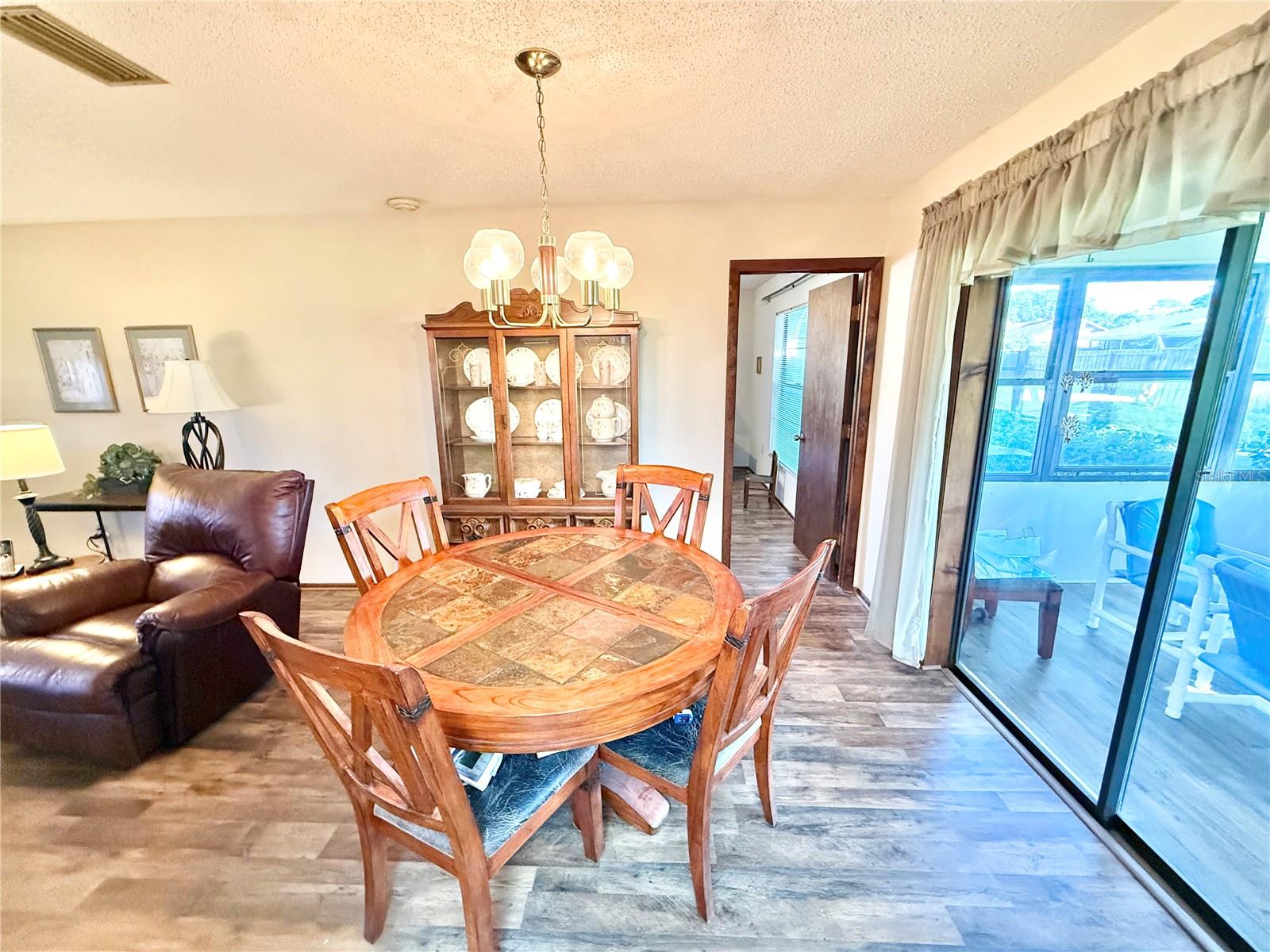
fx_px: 514
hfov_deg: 102.1
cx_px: 635
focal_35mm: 14
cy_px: 476
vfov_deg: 85.7
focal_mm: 2.22
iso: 800
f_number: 2.2
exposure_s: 1/60
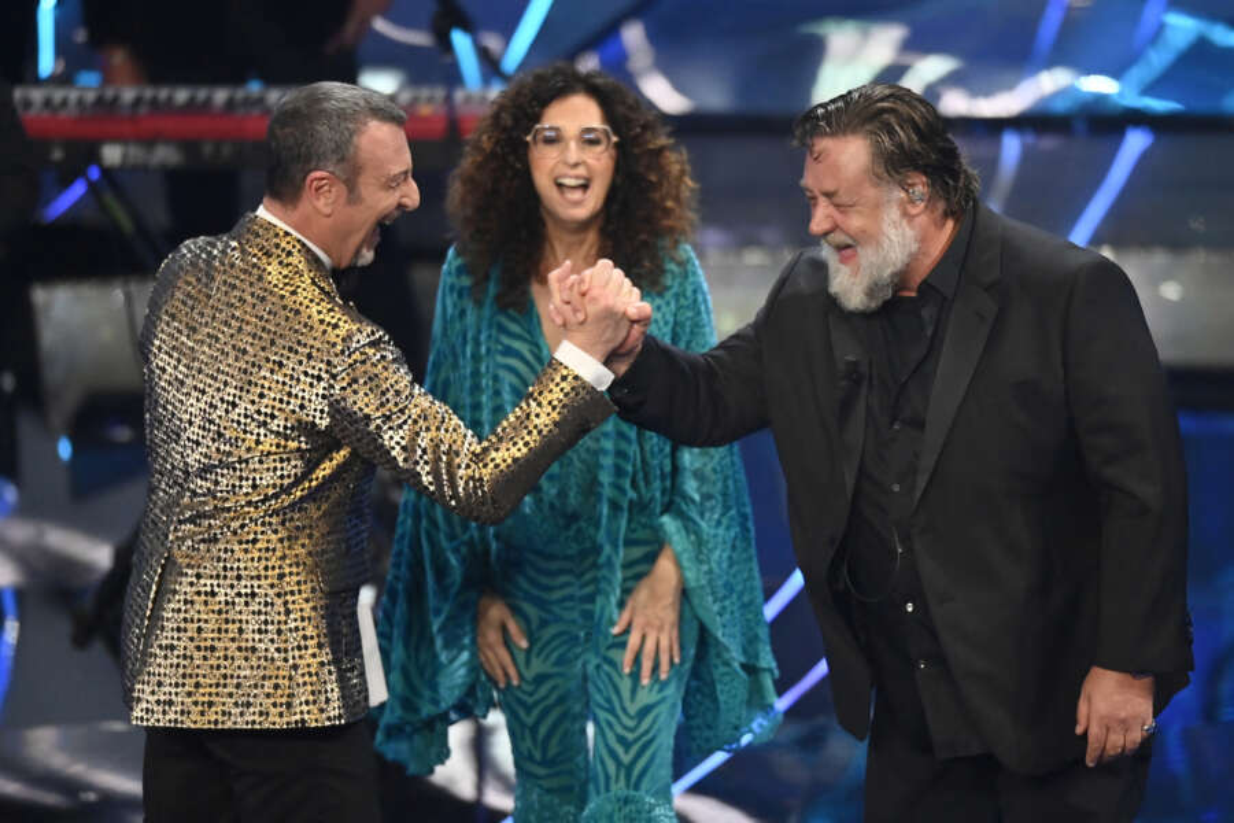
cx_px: 617
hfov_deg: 6.9
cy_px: 412
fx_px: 10283
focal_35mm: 300
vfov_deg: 4.6
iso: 4000
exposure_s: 1/640
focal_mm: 300
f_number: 3.2
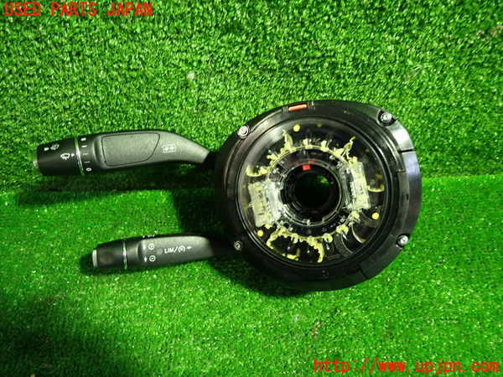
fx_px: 363
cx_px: 252
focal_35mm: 25
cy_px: 188
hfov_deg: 69.4
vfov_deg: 54.9
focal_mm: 4.5
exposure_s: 1/30
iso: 400
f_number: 2
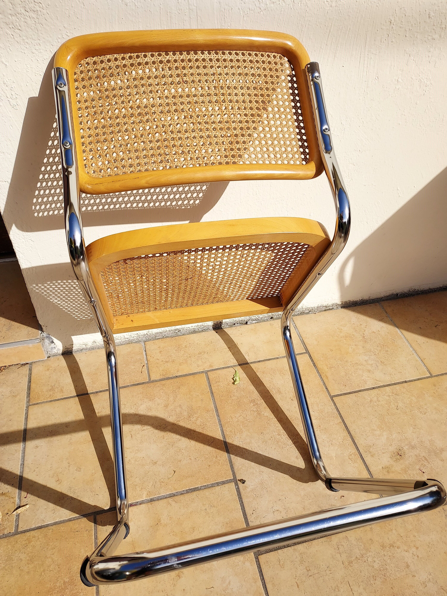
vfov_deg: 71.6
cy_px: 298
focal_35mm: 24
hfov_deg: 56.8
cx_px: 224
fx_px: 413
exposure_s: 1/1639
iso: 40
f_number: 1.8
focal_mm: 4.6
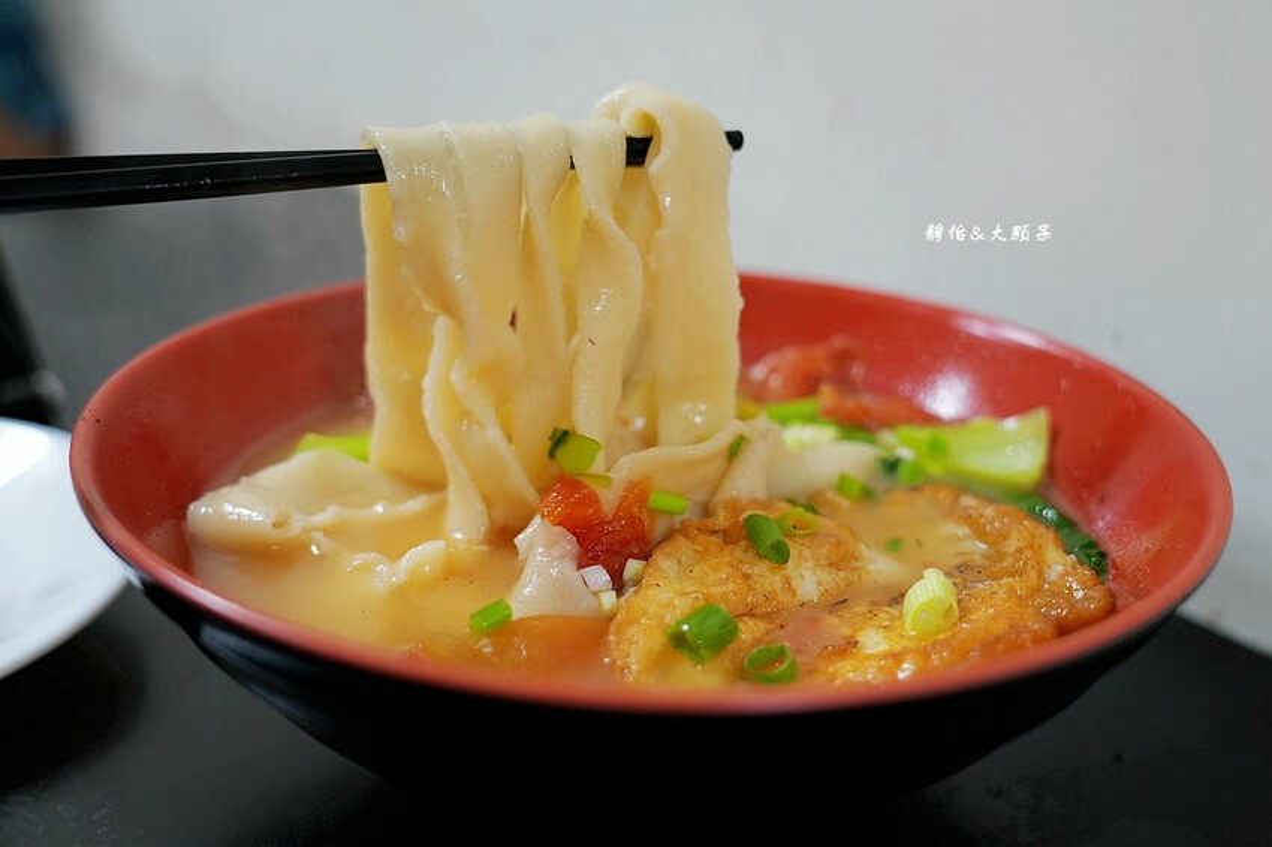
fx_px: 1519
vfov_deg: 31.2
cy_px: 424
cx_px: 636
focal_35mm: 43
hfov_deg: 45.4
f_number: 4
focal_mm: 43
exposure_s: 1/50
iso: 640
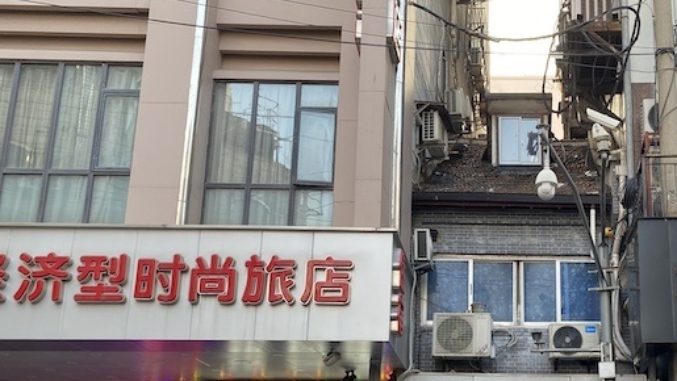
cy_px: 325
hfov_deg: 44.7
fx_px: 790
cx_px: 515
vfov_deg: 26.4
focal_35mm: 44
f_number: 1.8
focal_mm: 4.25
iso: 40
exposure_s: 1/121
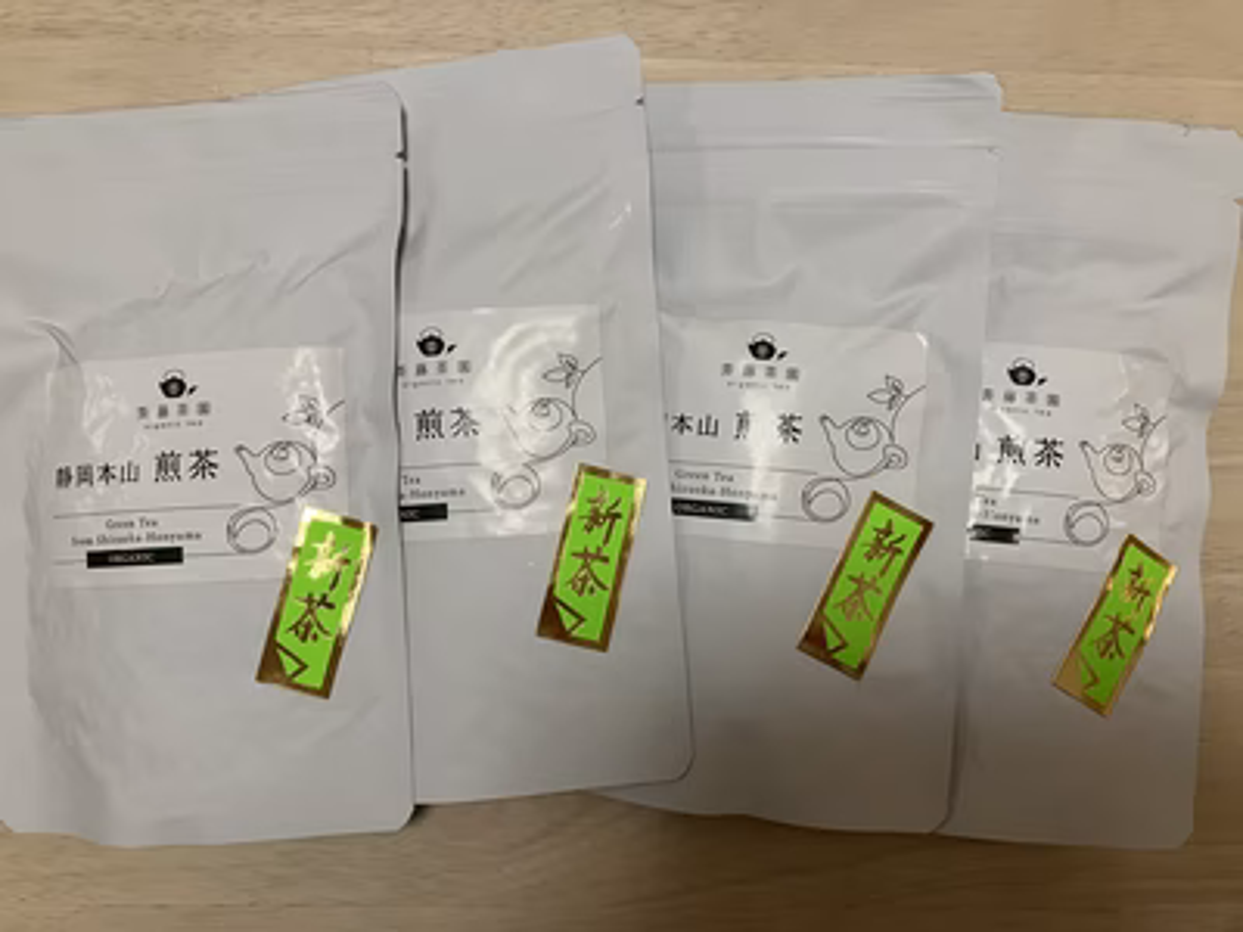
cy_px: 466
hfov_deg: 63.4
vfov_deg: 49.7
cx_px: 622
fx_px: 1005
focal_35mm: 28
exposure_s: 1/60
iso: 125
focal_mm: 3.99
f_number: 1.8
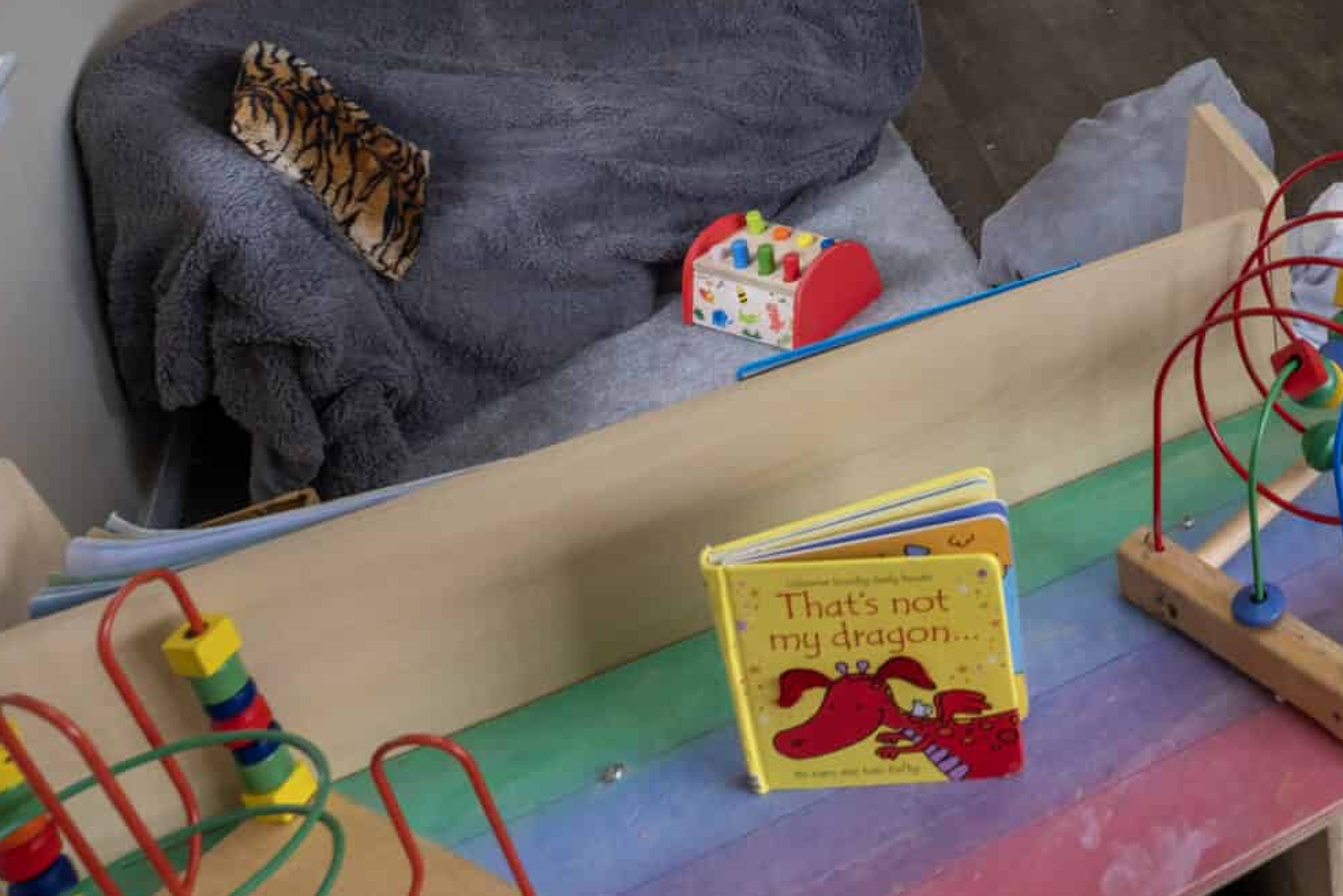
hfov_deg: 38.6
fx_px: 1455
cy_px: -181
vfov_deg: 29.4
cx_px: 1554
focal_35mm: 39
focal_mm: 10
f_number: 5
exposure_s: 1/50
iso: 200
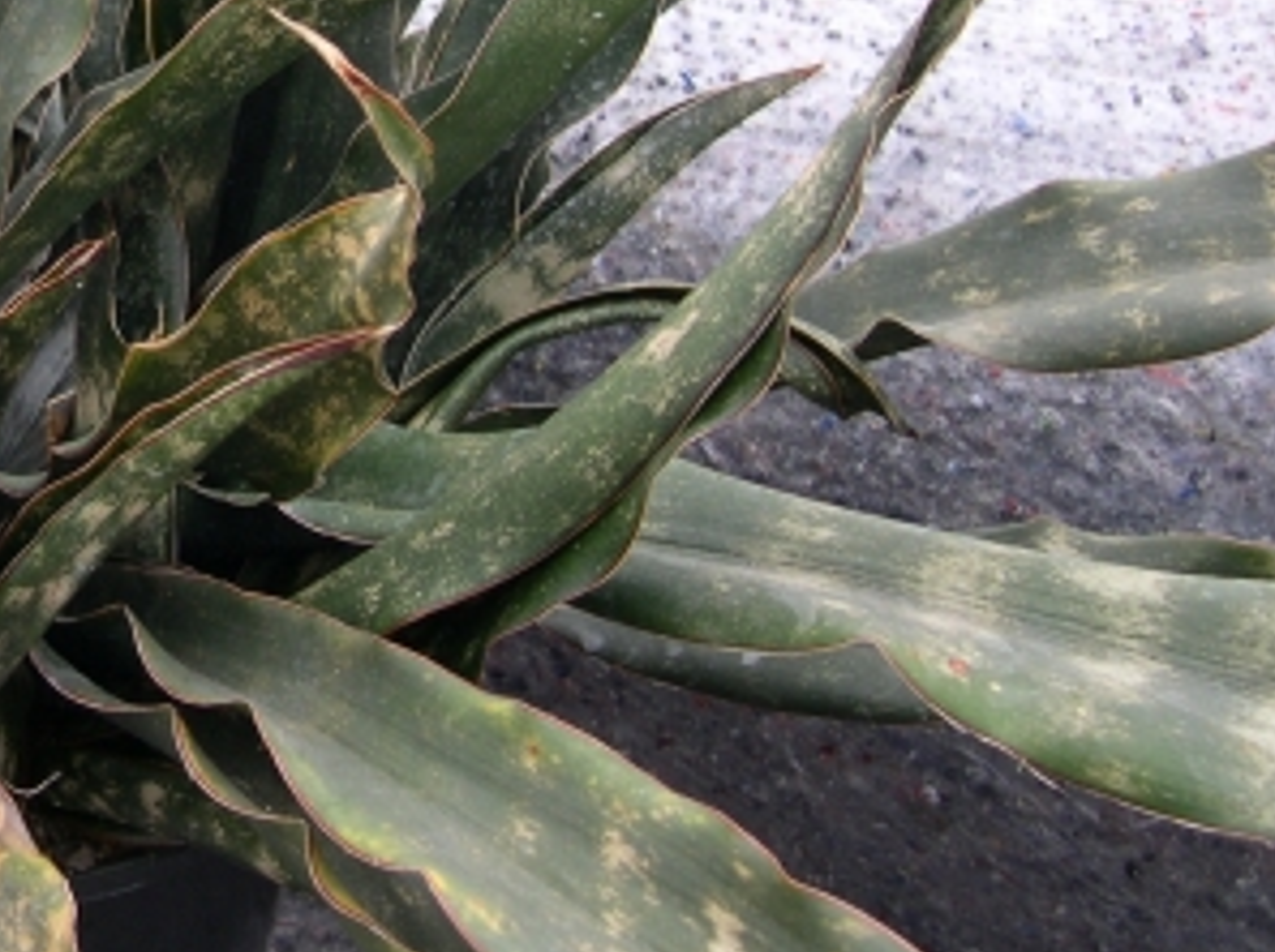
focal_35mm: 82
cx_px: -56
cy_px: -9
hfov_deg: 22.7
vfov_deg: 17.5
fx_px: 3017
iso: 100
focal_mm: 8
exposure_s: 1/41
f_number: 2.8
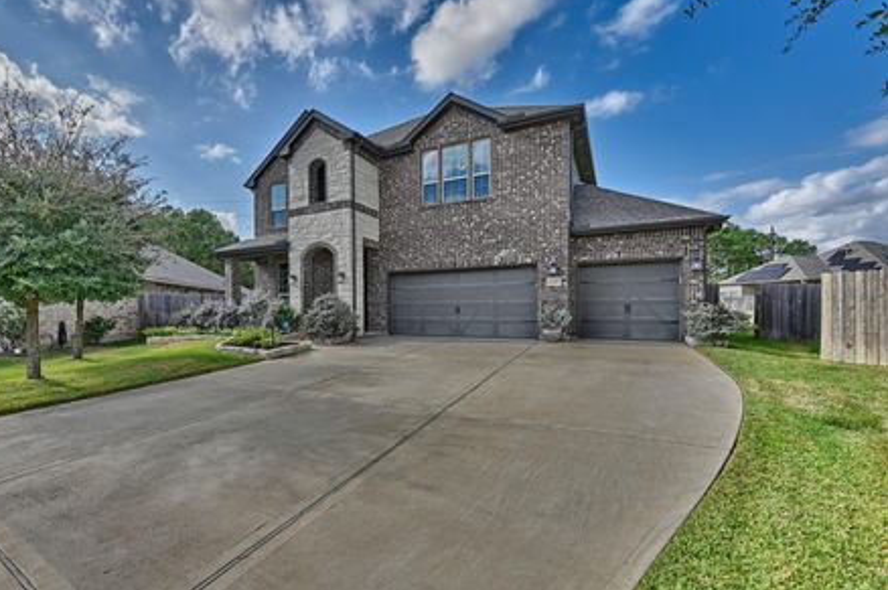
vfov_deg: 73.5
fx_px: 394
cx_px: 383
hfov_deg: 96.2
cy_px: 313
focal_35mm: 16
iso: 100
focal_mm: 14
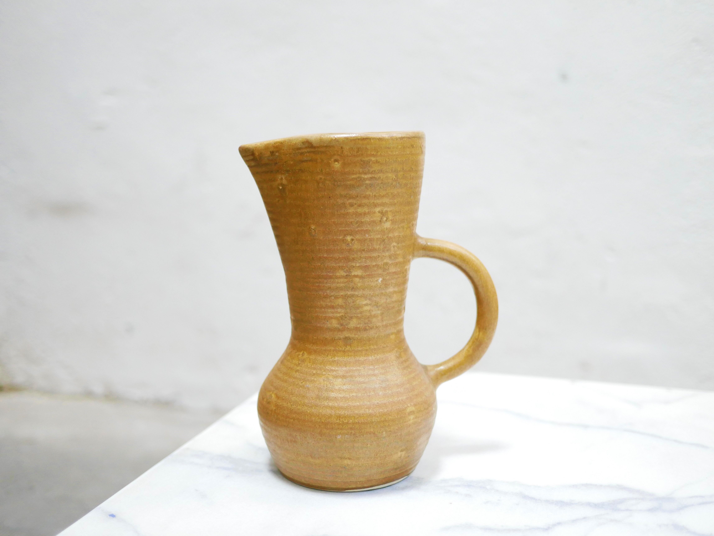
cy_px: 268
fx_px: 825
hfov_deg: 46.8
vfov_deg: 36.0
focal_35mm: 40
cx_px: 357
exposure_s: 1/60
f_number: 1.7
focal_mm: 20
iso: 1250
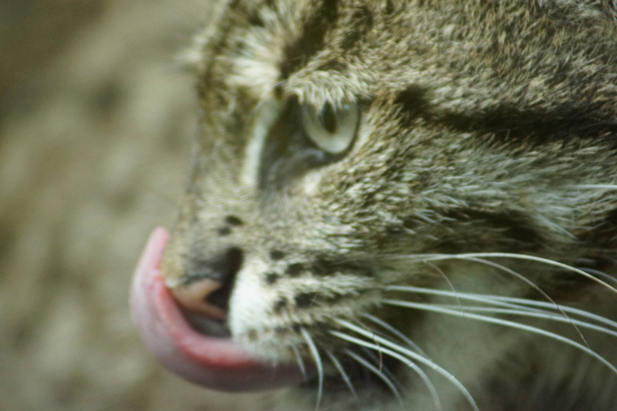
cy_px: 206
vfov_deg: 3.1
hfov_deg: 4.6
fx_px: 7708
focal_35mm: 450
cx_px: 308
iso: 1600
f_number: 5.6
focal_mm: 300
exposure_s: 1/80
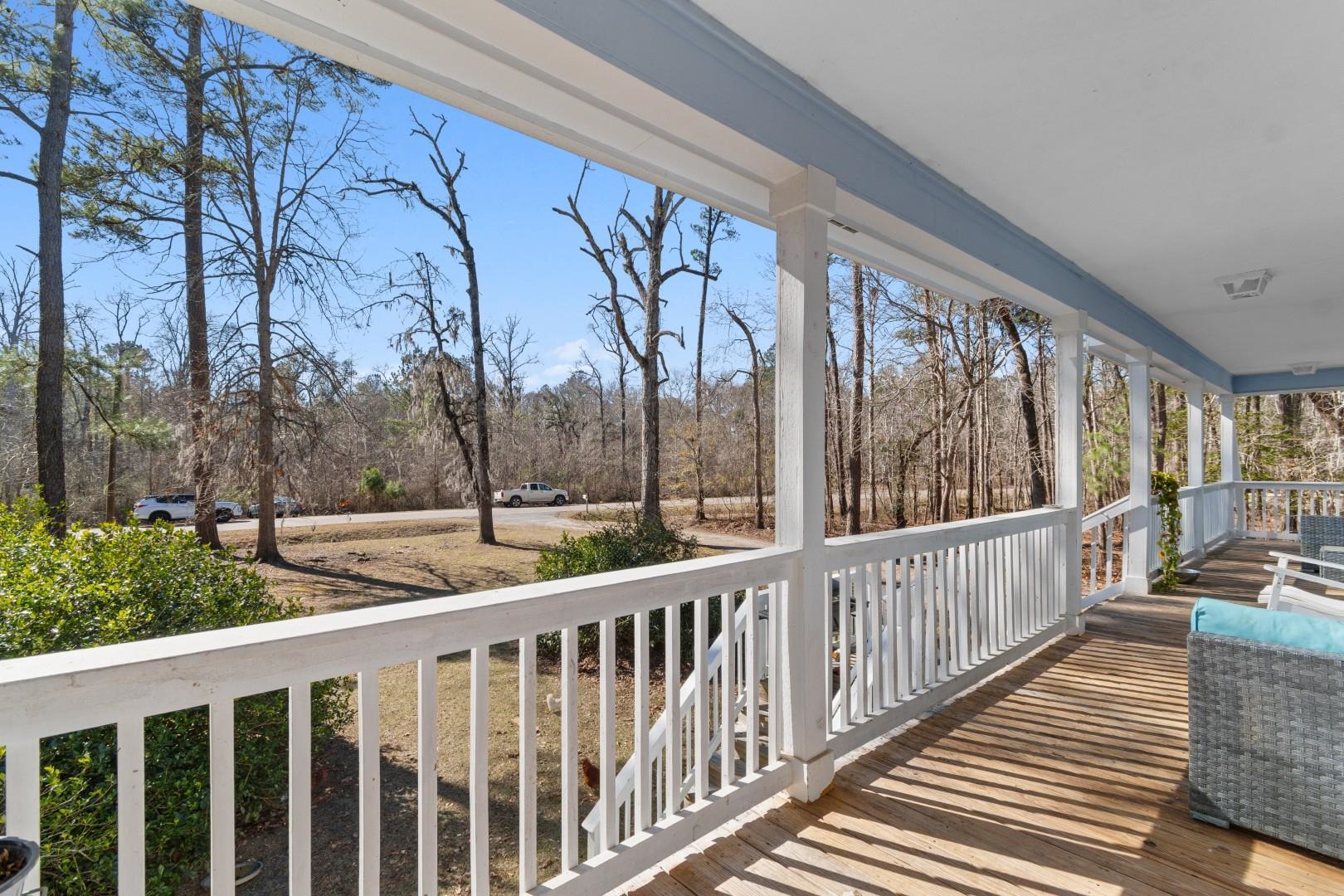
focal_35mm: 15
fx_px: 560
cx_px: 672
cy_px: 448
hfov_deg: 100.4
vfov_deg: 77.3
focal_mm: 10
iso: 100
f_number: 5.6
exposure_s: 1/125
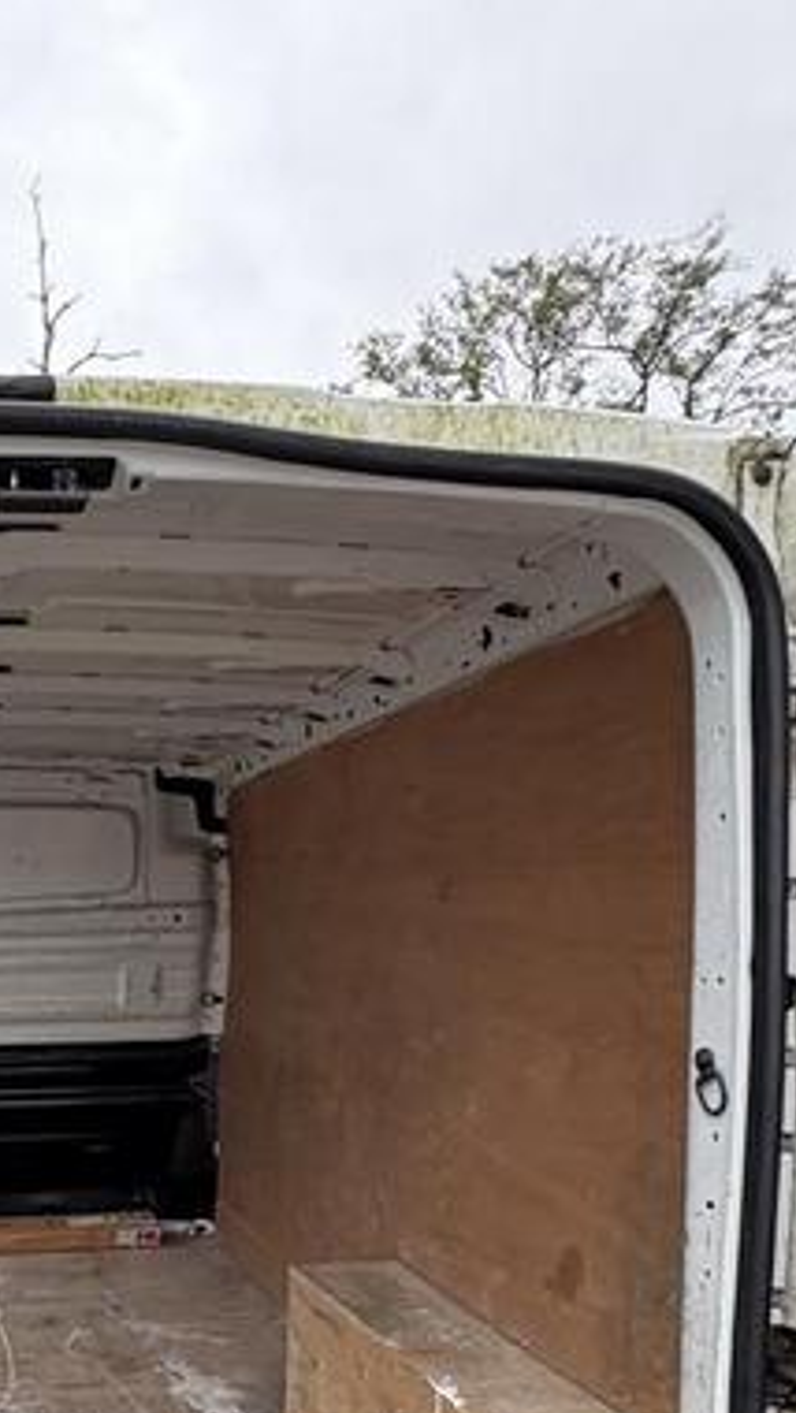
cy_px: 1171
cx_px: 41
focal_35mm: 36
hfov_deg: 31.0
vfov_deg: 51.1
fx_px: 1350
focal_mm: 2.22
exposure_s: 1/99
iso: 80
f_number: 2.2
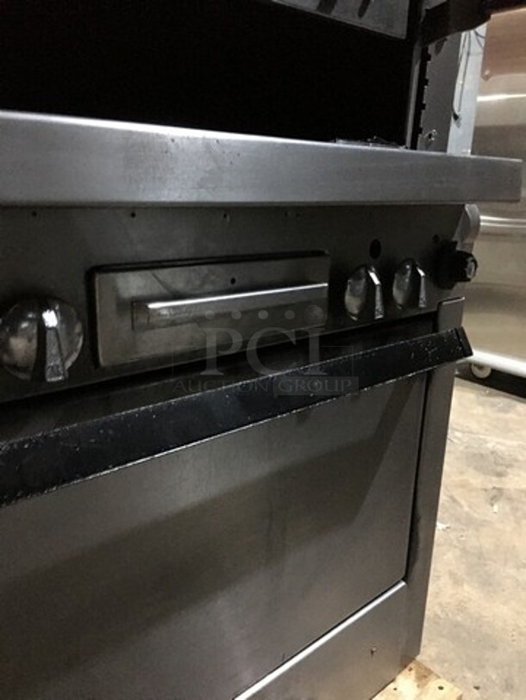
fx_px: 587
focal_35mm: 29
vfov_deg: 61.7
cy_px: 350
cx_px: 263
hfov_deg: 48.2
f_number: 2.2
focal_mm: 4.15
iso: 80
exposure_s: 1/4
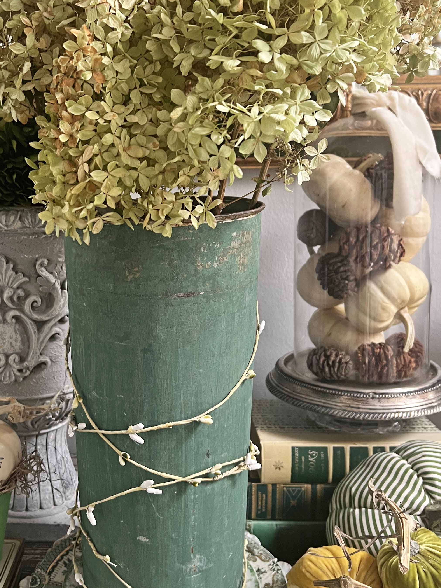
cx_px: 173
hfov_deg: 36.7
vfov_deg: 47.8
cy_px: 267
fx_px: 662
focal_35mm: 39
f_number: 1.5
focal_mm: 5.7
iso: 200
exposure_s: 1/60
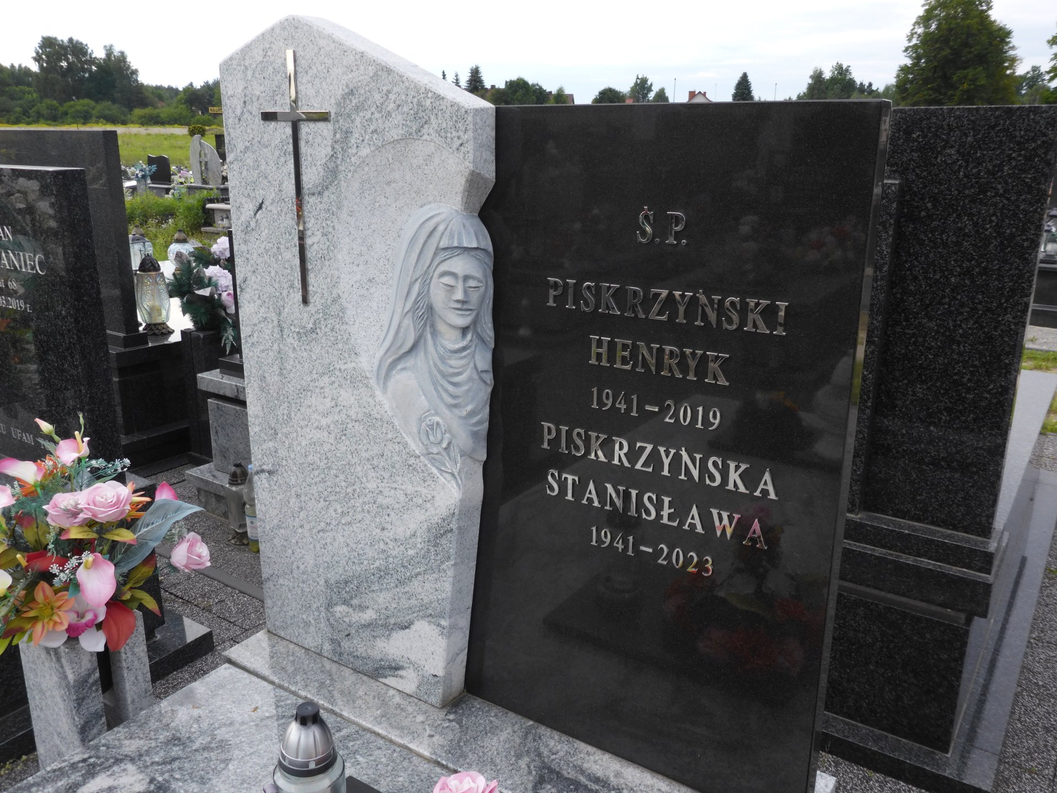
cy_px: 396
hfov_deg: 63.4
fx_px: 855
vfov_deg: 49.7
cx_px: 528
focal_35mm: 28
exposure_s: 1/320
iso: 80
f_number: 3.3
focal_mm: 4.9
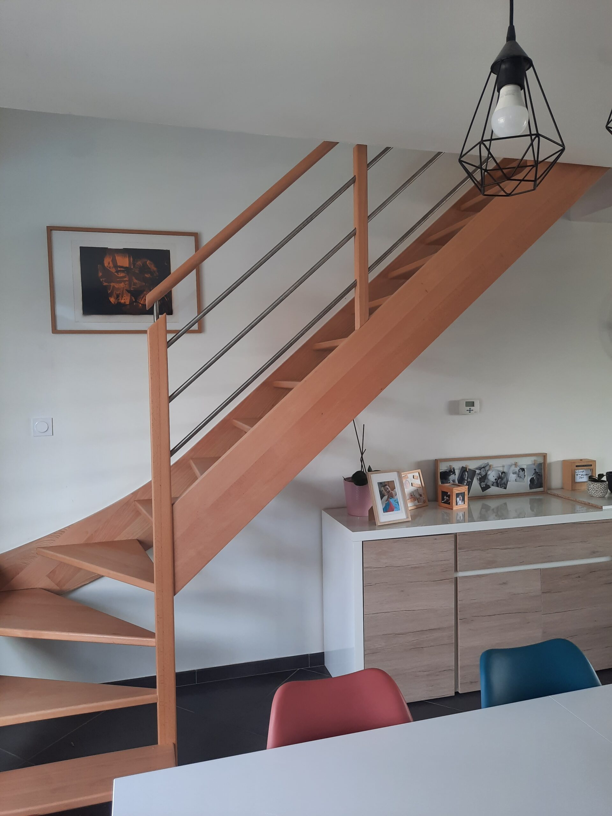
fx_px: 589
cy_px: 408
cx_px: 306
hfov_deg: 54.9
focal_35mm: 25
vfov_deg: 69.4
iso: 80
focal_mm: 4.6
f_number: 2
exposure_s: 1/50
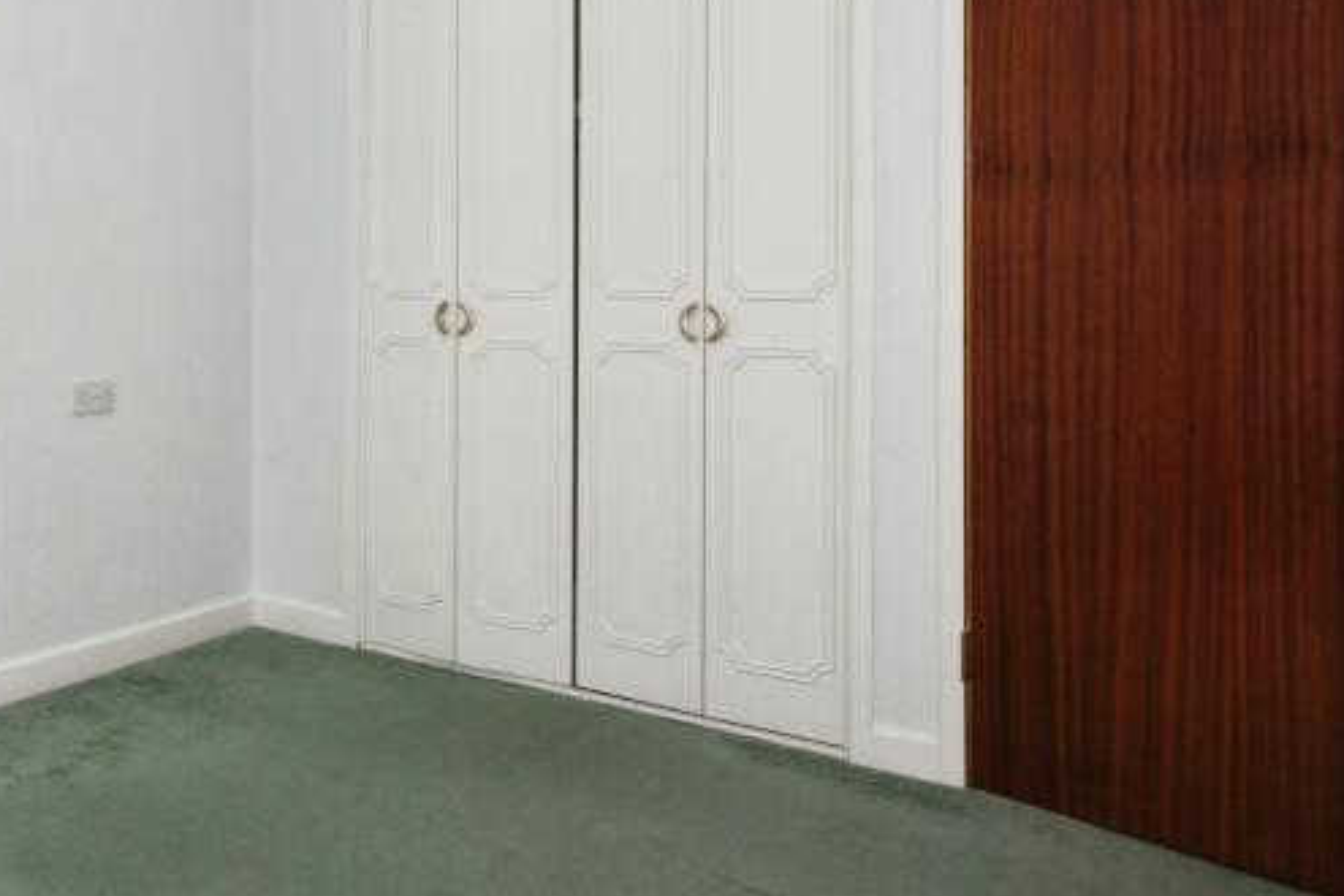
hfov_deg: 53.0
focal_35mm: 31
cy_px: 303
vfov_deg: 41.8
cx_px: 138
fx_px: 1157
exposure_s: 1/60
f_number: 8
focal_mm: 10
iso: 400
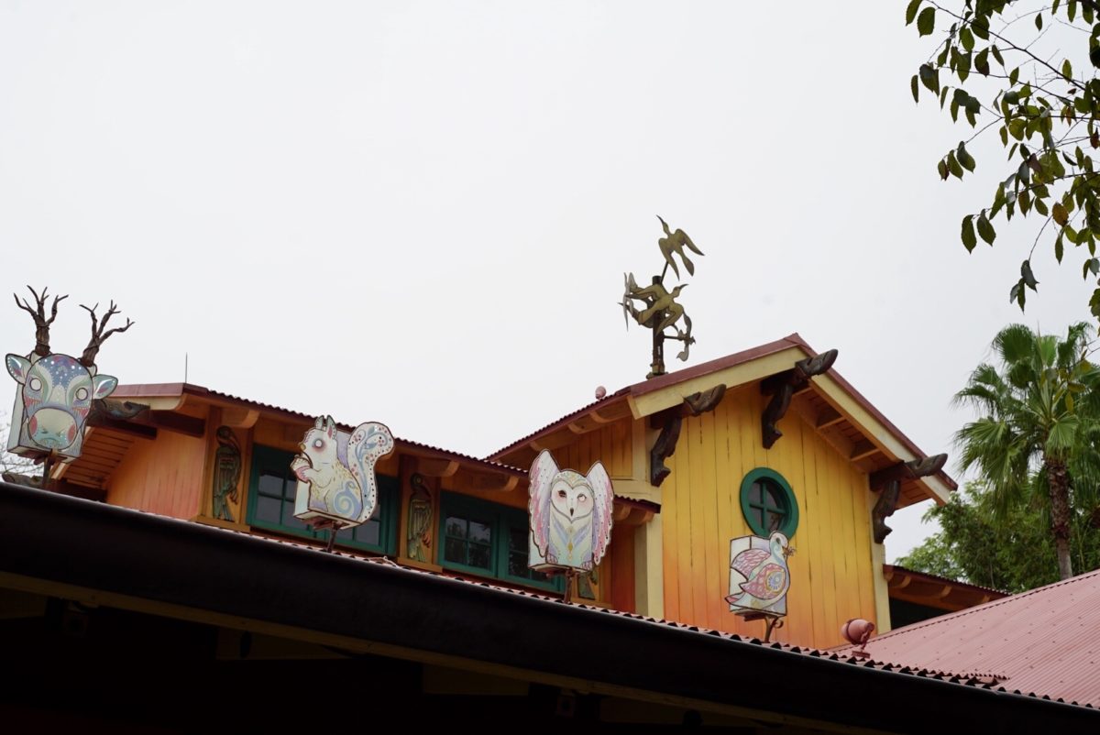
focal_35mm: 50
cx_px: 550
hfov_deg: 39.6
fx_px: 1529
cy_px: 368
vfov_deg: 27.0
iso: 100
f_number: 9
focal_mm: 50
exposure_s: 1/125
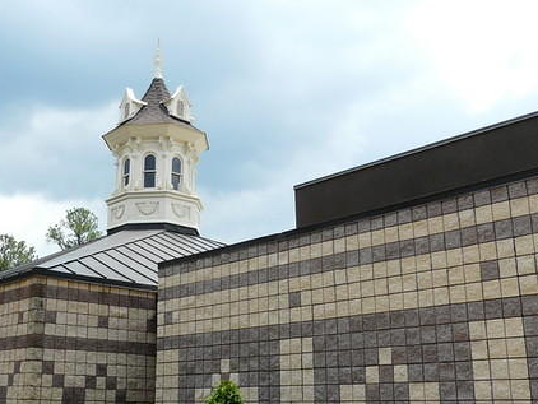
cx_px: 170
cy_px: 191
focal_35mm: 47
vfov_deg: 30.9
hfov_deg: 39.8
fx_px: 731
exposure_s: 1/250
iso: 100
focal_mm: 4.6
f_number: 5.6
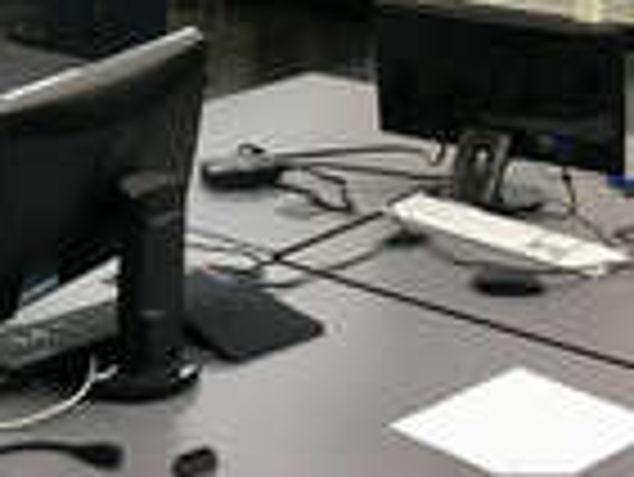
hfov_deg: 23.5
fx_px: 1503
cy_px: -22
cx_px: 130
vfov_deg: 17.5
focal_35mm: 82
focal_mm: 4.15
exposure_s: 1/33
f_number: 2.2
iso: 100
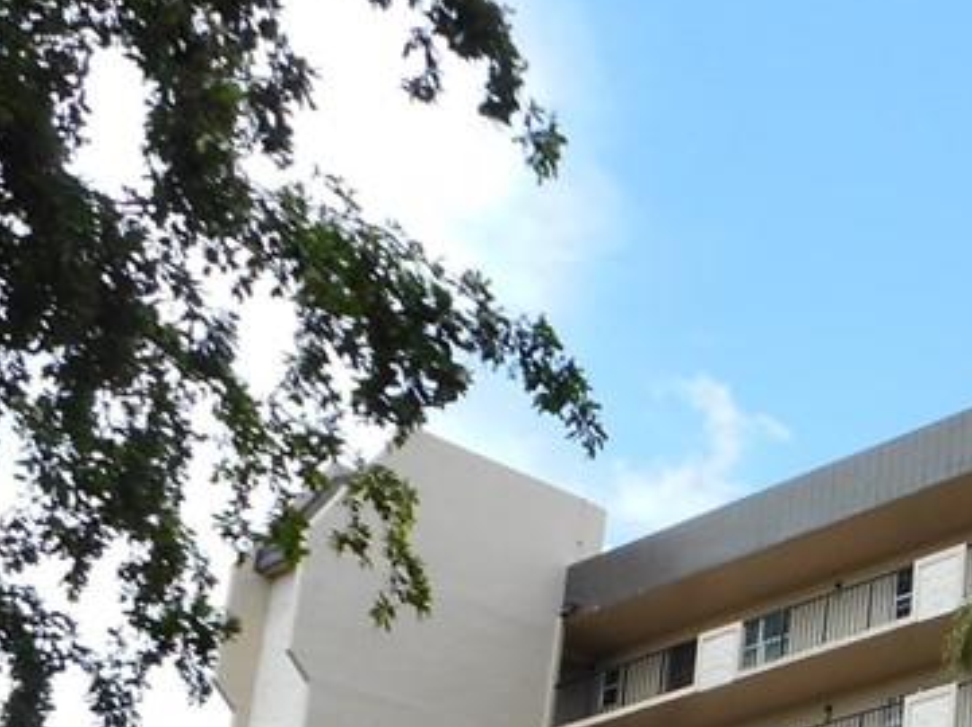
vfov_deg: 19.4
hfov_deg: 24.2
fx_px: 1992
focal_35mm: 71
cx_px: 1241
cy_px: 886
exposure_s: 1/400
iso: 80
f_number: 3.7
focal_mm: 4.5
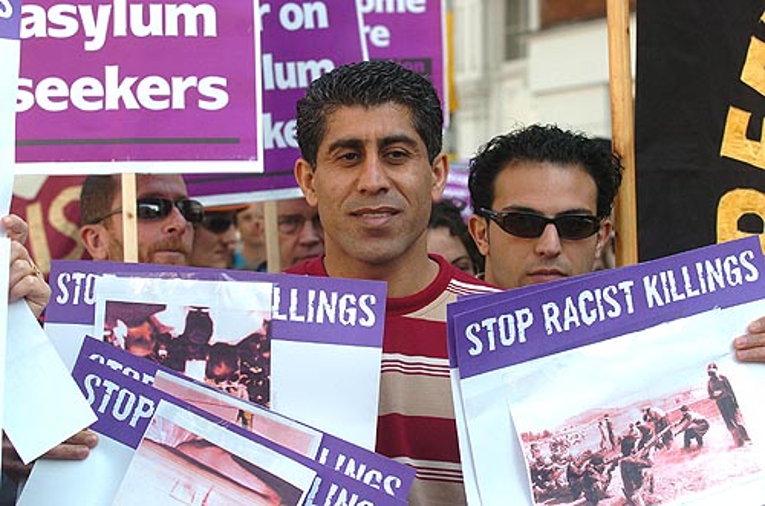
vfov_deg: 13.0
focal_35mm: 105
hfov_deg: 19.5
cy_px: 253
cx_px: 382
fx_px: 2226
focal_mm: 70
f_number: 5.6
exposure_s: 1/320
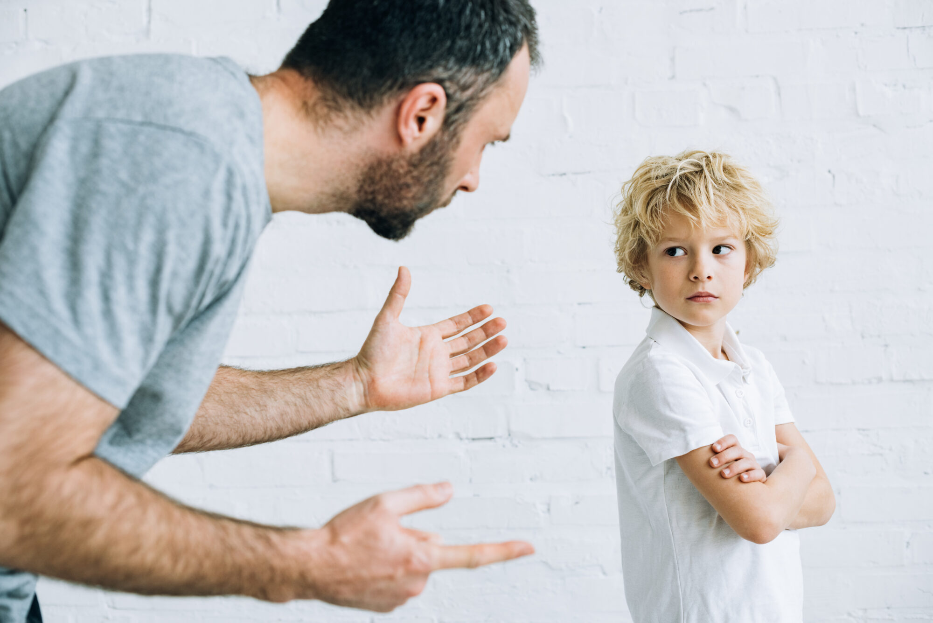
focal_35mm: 50
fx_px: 1296
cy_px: 312
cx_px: 466
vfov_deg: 27.0
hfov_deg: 39.6
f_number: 4
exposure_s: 1/160
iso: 320
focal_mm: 50
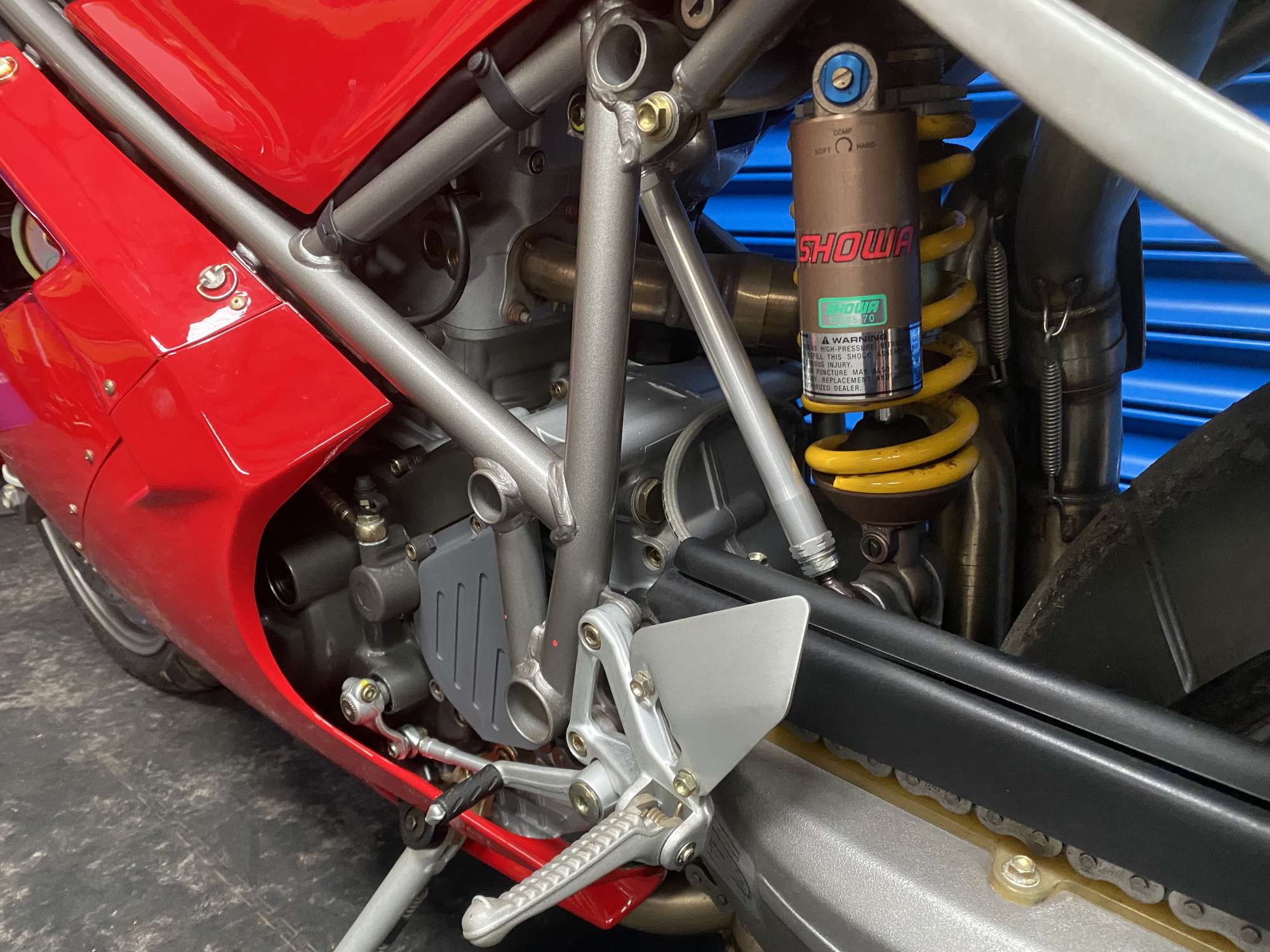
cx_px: 635
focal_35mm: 26
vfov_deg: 53.1
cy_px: 476
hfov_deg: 67.3
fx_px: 954
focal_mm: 4.25
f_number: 1.8
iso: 640
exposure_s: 1/39
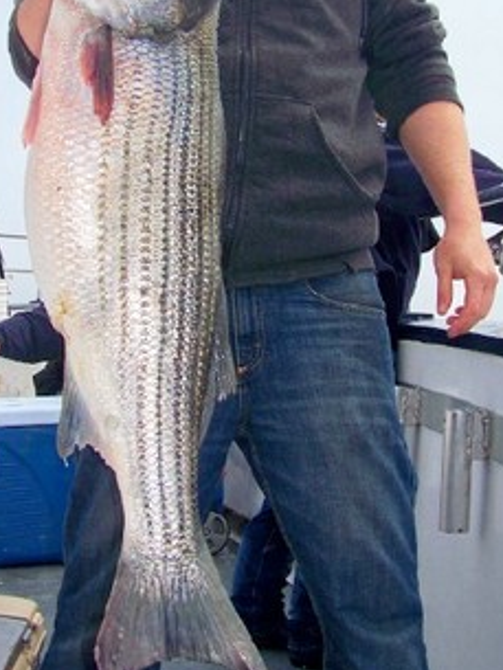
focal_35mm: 63
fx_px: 1220
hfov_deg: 23.3
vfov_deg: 30.4
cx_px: 253
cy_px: 197
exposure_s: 1/500
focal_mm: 5.85
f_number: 4
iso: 64
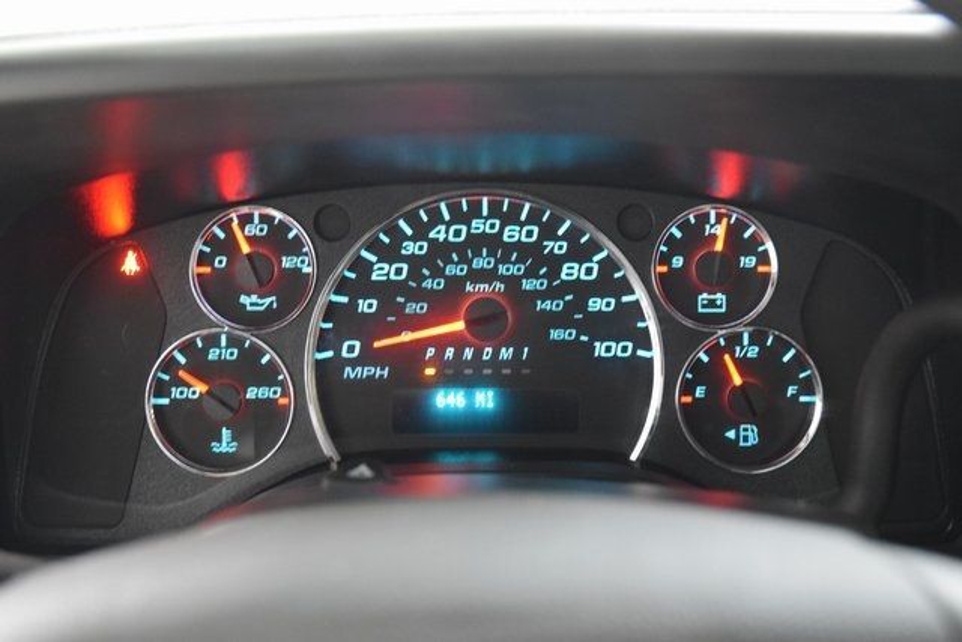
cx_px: 481
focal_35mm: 57
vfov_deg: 23.8
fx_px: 1523
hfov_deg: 35.0
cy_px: 321
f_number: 4.2
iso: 3200
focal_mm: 38
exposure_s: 1/8
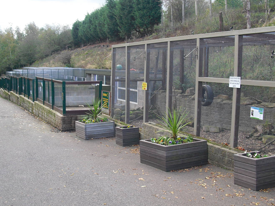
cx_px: 120
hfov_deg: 42.9
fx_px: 350
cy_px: 94
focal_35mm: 44
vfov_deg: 32.9
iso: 100
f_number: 3.1
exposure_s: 1/125
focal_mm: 6.3
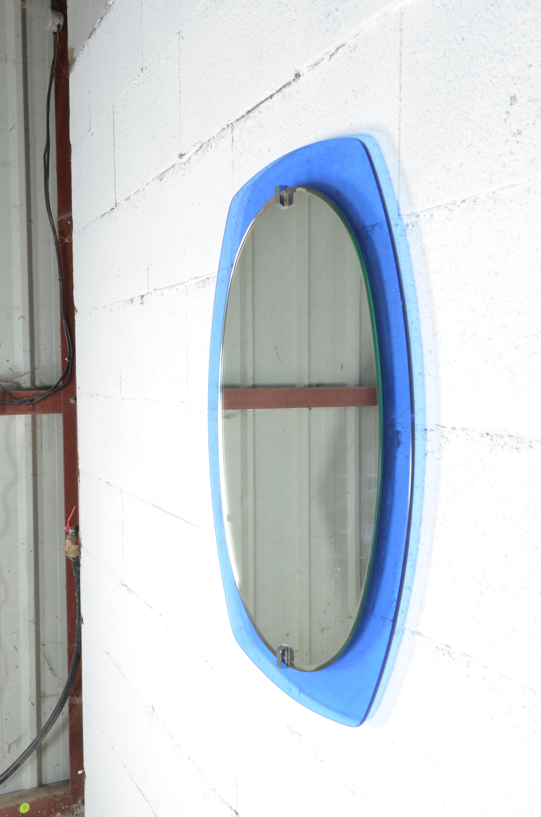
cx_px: 270
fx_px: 815
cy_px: 408
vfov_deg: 53.2
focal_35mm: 36
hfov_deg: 36.7
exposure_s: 1/125
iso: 100
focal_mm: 24
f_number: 11
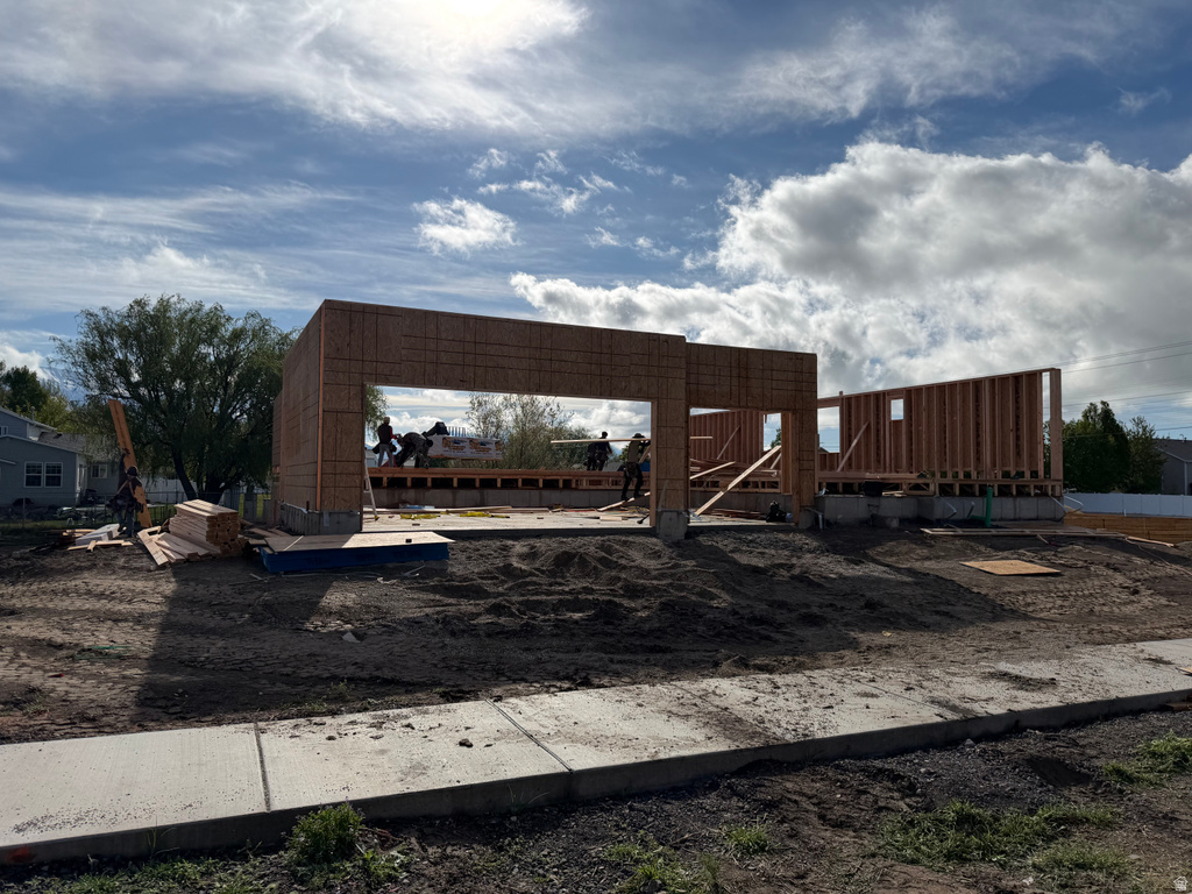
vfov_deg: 56.8
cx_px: 596
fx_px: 826
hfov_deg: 71.6
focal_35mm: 24
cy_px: 447
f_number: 1.78
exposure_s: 1/14286
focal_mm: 6.76
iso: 80
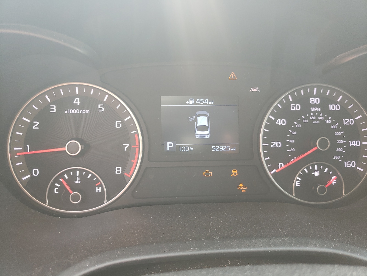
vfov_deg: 53.1
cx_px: 184
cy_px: 138
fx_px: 276
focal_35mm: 26
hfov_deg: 67.3
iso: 67
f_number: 1.5
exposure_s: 1/60.2
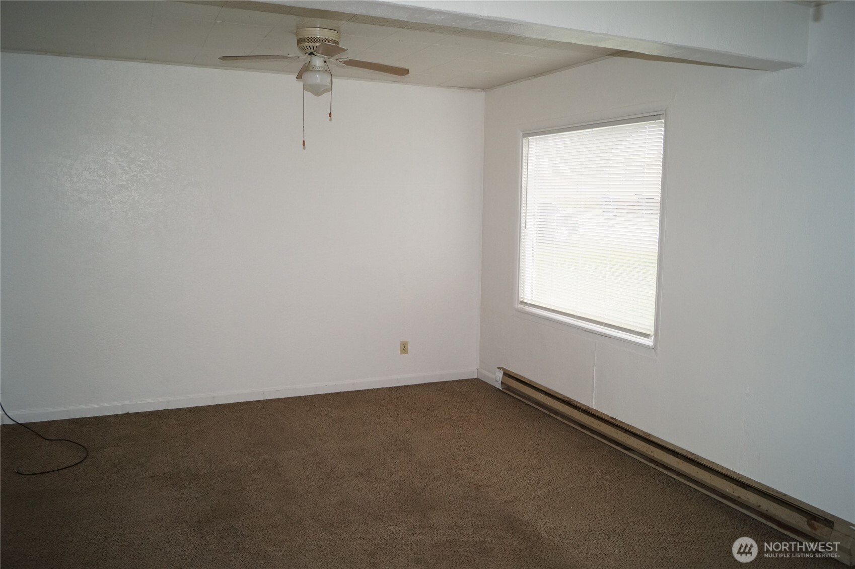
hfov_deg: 67.4
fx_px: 641
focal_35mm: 27
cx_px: 428
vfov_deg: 47.9
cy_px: 284
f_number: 4
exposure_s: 1/160
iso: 640
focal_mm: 18
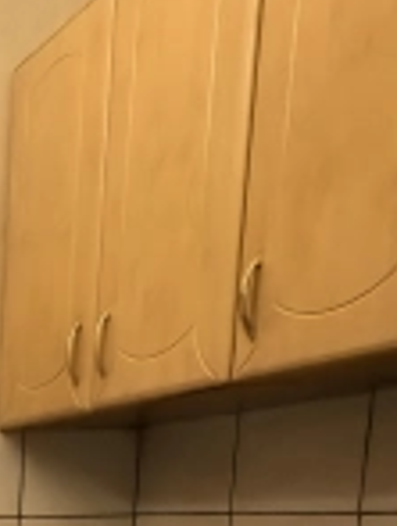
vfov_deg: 29.7
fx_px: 837
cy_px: 637
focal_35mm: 55
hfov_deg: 16.6
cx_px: -476
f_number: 2.2
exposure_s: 1/33.3
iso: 640
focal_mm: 1.95
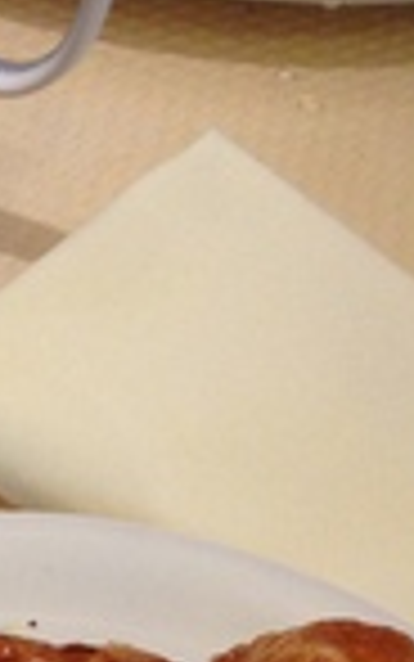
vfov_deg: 14.5
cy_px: 871
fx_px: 2489
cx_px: -742
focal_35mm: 138
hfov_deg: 8.3
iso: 125
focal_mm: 4.12
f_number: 2.4
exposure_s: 1/20
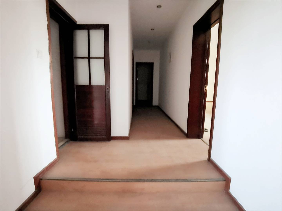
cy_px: 106
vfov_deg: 74.7
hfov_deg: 91.0
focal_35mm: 17
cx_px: 141
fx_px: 138
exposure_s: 1/20
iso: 2000
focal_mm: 2.26
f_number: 2.2
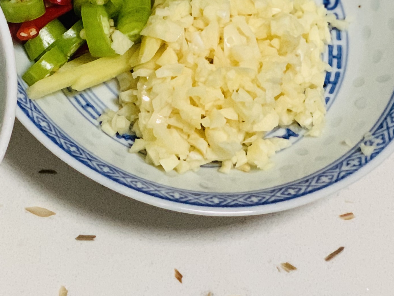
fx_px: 1731
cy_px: -127
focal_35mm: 152
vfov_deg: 9.5
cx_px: -80
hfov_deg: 12.7
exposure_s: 1/50
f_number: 2.4
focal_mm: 6
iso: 200
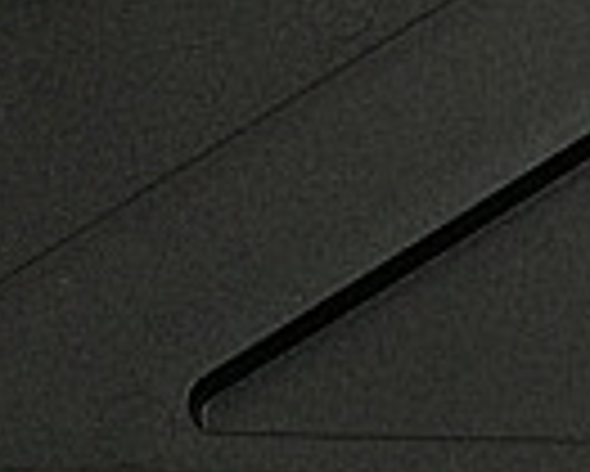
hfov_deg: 13.2
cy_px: 962
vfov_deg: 10.3
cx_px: 878
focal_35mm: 138
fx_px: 2412
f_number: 2.2
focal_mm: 4.15
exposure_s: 1/30
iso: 100
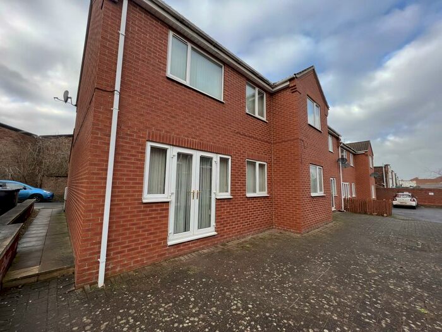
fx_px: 166
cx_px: 221
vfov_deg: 89.9
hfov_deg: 106.2
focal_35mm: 13
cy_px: 166
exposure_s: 1/239
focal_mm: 1.57
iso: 32
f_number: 1.8
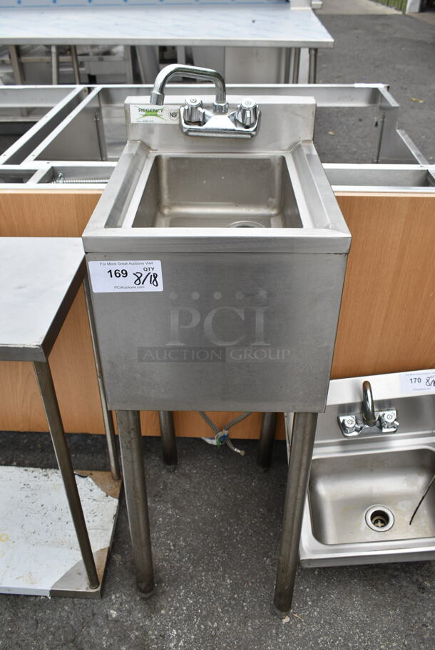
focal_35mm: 32
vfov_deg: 59.5
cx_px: 218
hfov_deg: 41.8
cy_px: 325
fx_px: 570
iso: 100
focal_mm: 21
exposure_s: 1/200
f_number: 7.1
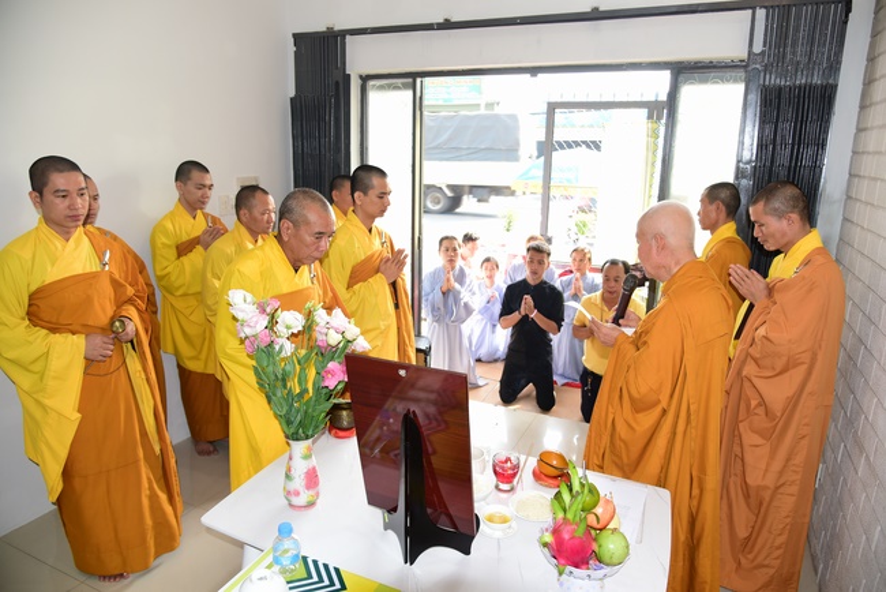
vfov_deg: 53.2
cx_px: 443
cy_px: 296
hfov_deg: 73.7
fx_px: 591
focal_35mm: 24
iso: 500
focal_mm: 24
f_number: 4.5
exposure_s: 1/80
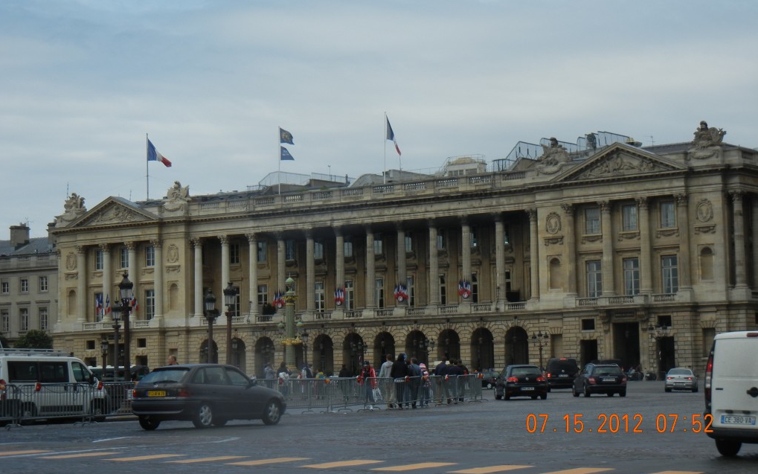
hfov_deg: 25.2
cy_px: 197
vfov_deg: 15.9
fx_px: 1694
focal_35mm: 82
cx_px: 379
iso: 160
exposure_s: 1/418
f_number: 8.6
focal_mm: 13.9
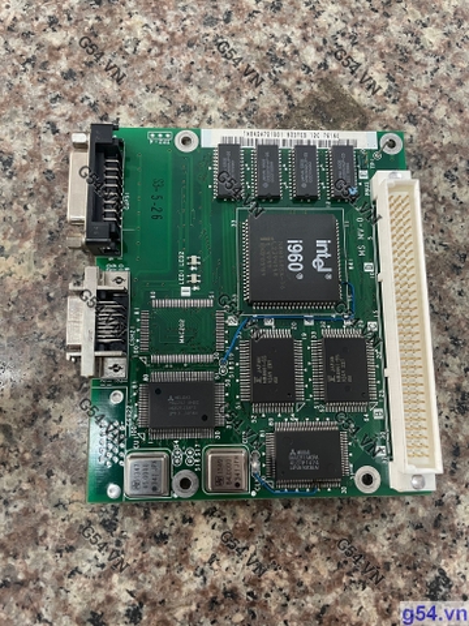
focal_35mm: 26
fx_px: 470
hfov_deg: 53.1
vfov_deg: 67.3
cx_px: 234
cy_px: 313
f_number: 1.6
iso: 320
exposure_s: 1/50
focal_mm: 4.2
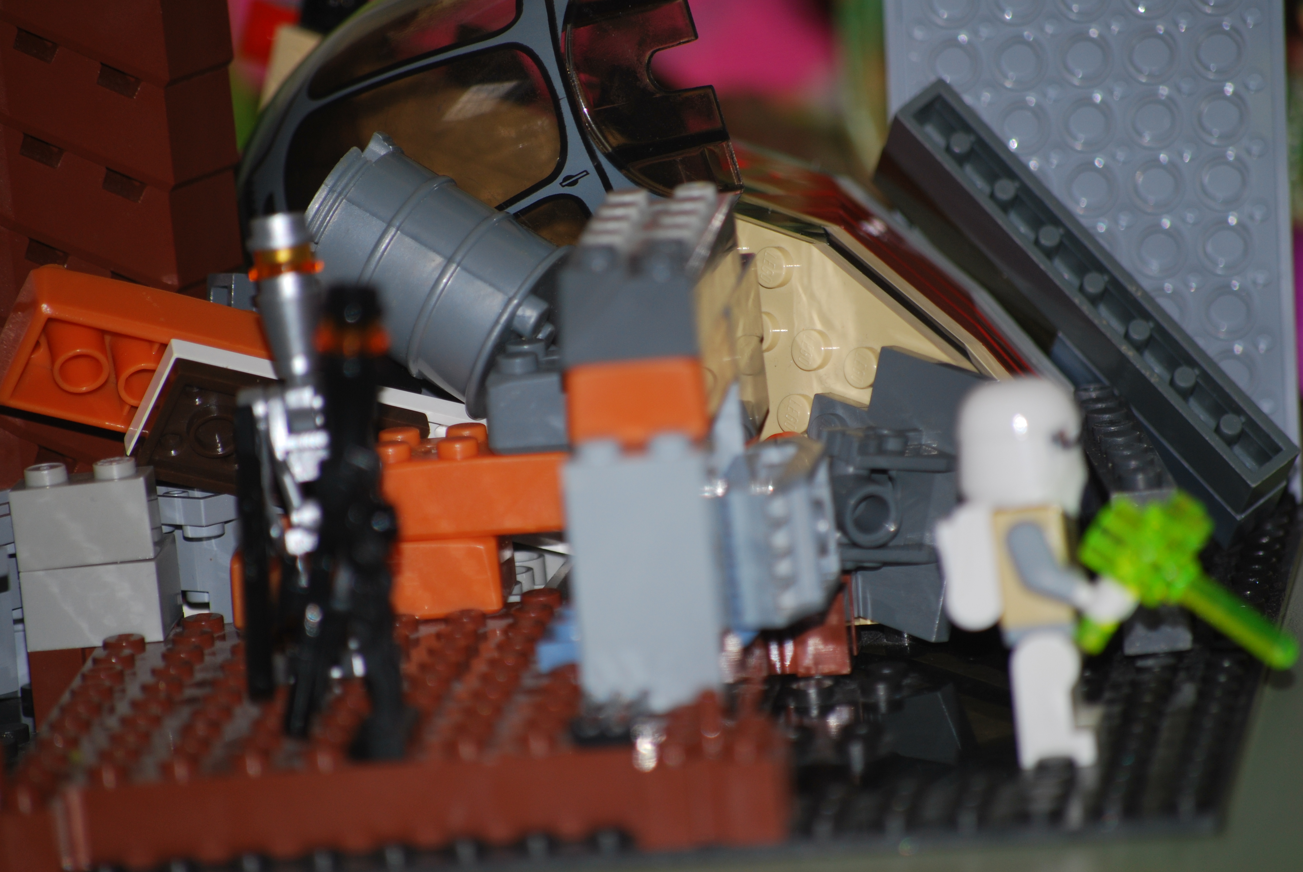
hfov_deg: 7.2
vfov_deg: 4.8
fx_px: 10328
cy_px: 436
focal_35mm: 285
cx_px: 652
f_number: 5.6
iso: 200
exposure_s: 1/60
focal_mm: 190
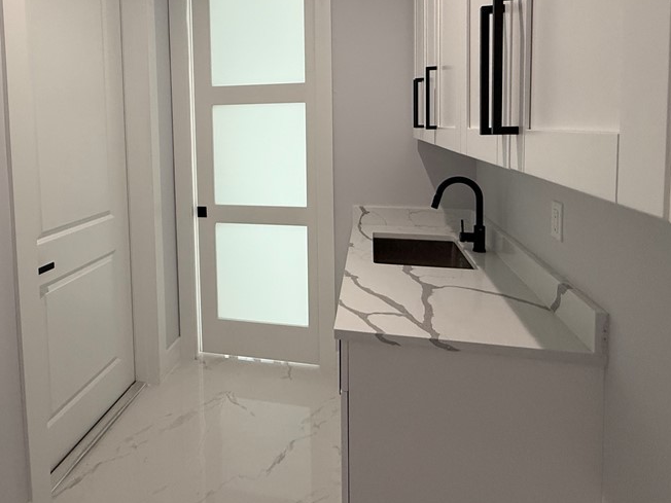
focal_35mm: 22
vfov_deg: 59.1
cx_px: 272
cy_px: 152
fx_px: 426
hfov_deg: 75.6
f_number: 2.2
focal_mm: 2.22
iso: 320
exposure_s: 1/120
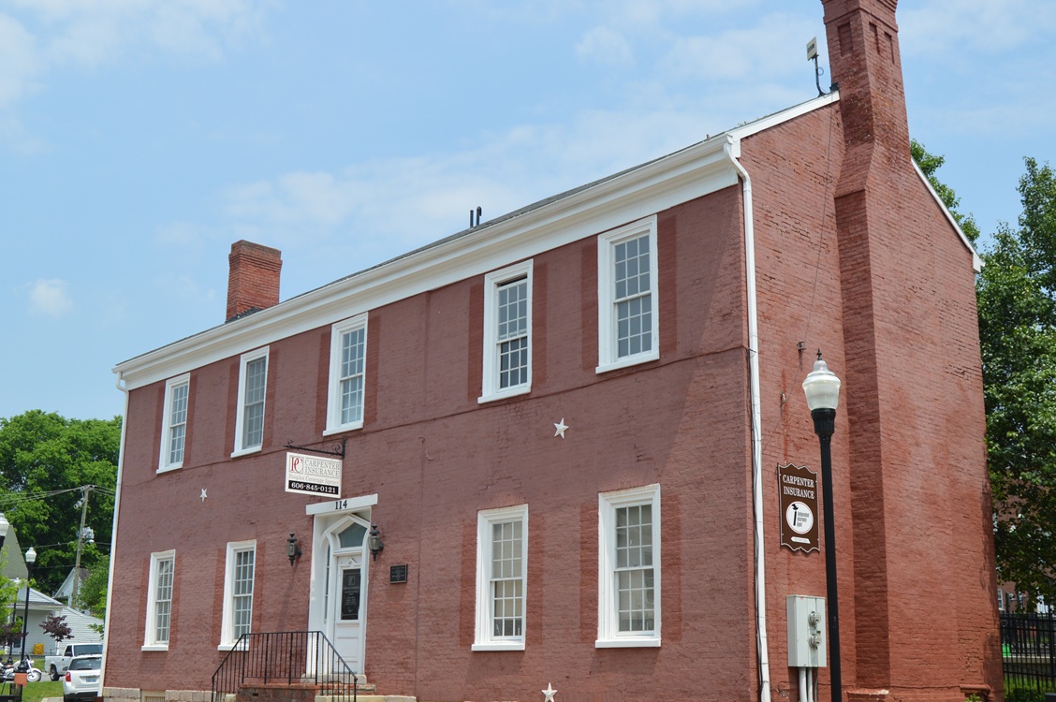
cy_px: 363
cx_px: 503
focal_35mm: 40
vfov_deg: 33.3
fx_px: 1172
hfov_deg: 48.5
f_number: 9
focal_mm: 20
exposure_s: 1/320
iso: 100
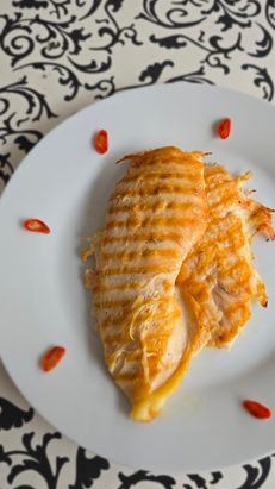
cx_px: 173
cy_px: 242
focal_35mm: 26
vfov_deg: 71.9
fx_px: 337
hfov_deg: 44.0
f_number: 1.7
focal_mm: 6.3
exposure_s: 1/50
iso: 160
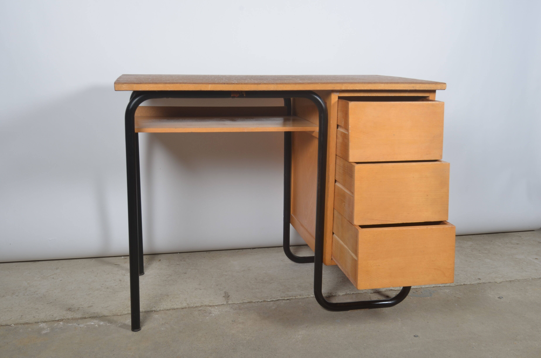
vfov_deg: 36.7
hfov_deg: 53.2
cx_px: 270
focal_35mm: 36
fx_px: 540
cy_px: 179
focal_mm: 24
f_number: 11
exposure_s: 1/125
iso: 100
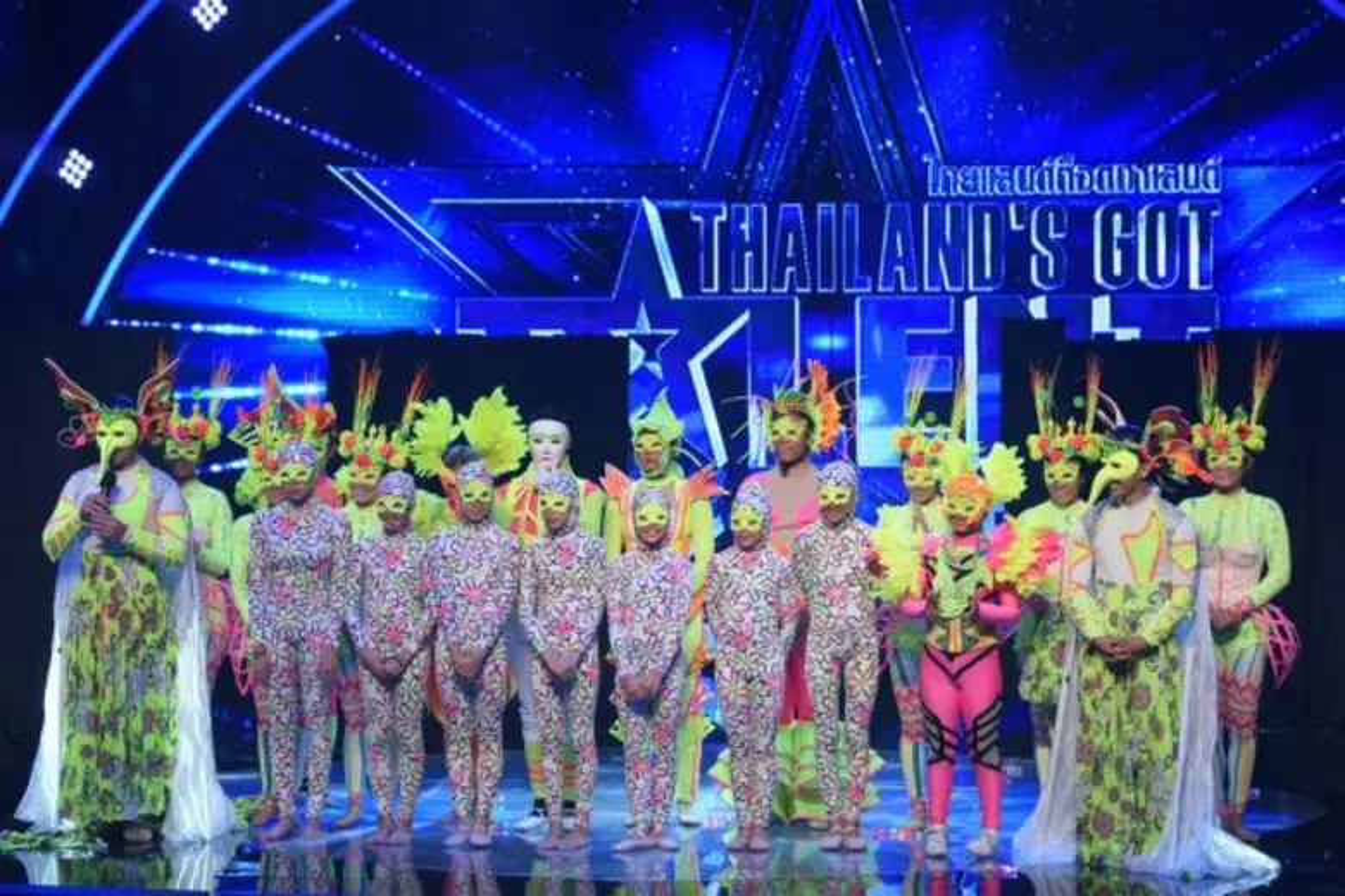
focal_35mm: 125
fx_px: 4670
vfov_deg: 11.0
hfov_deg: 16.4
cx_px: 672
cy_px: 448
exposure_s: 1/250
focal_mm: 125
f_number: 5.6
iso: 1600
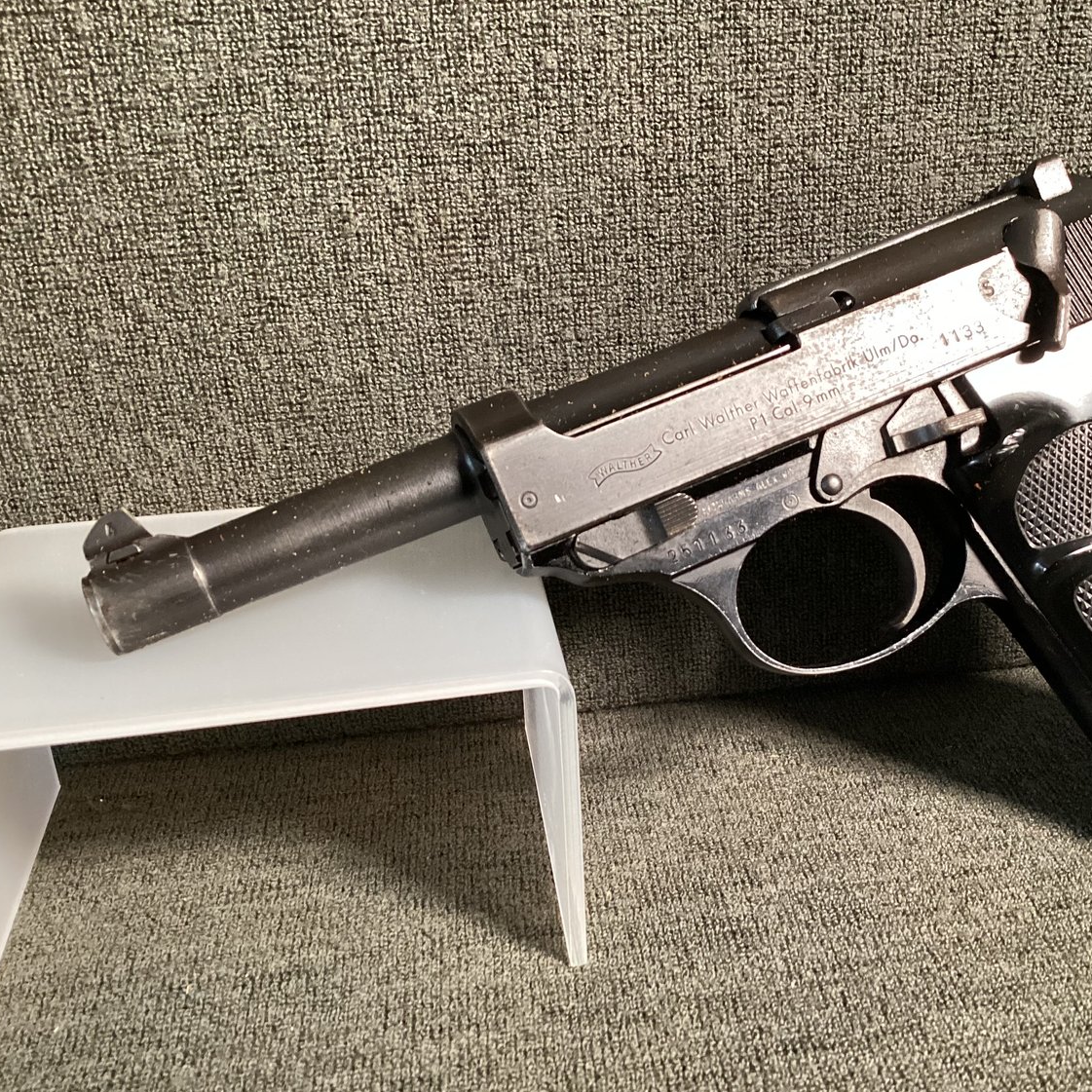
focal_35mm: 37
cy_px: 552
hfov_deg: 44.6
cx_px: 681
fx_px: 1321
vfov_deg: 44.9
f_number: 2.4
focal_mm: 3.3
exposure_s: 1/60
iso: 320
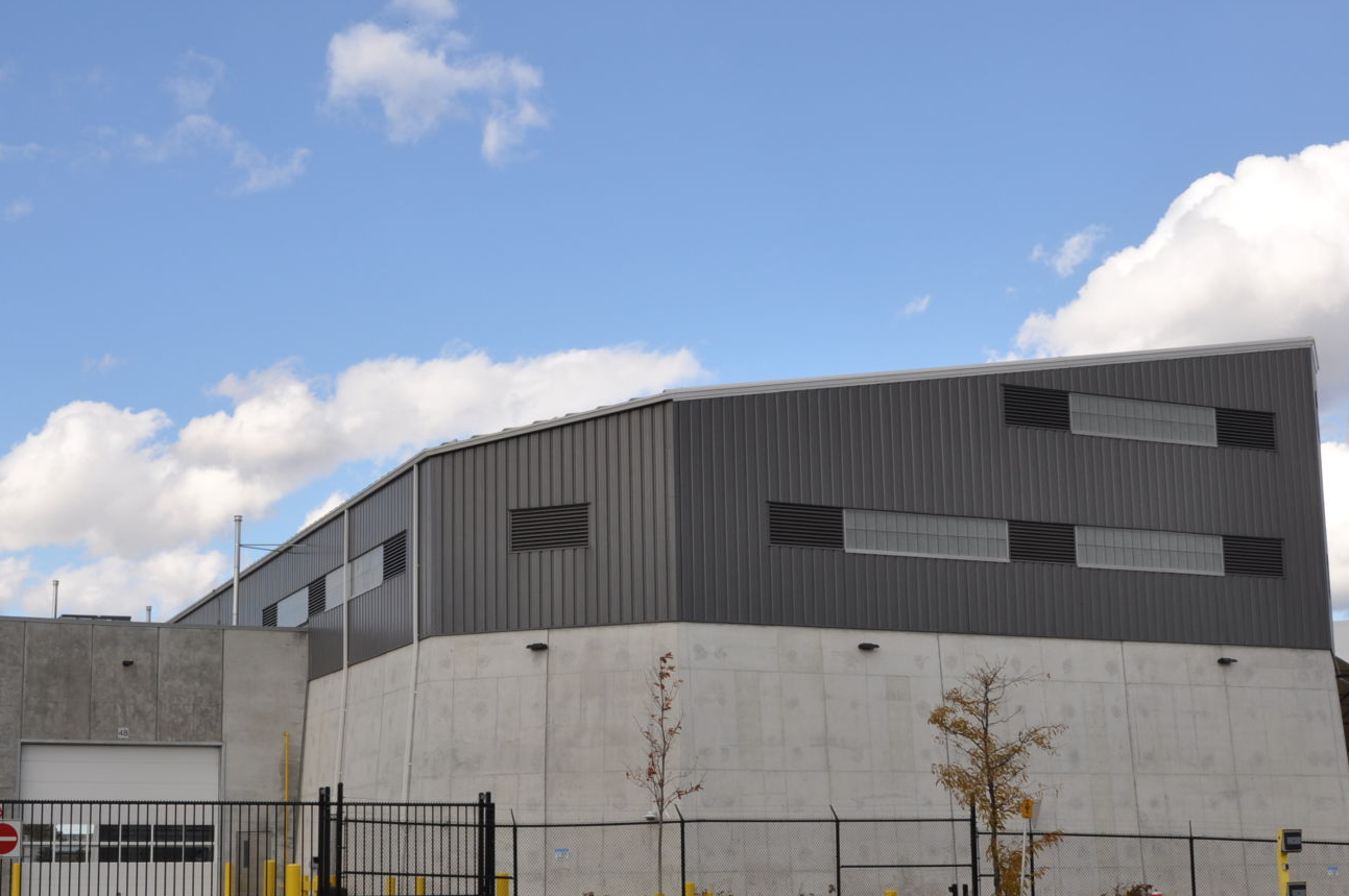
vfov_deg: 27.4
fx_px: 1834
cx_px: 572
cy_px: 562
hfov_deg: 40.3
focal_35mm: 49
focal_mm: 22
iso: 200
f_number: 9
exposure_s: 1/320
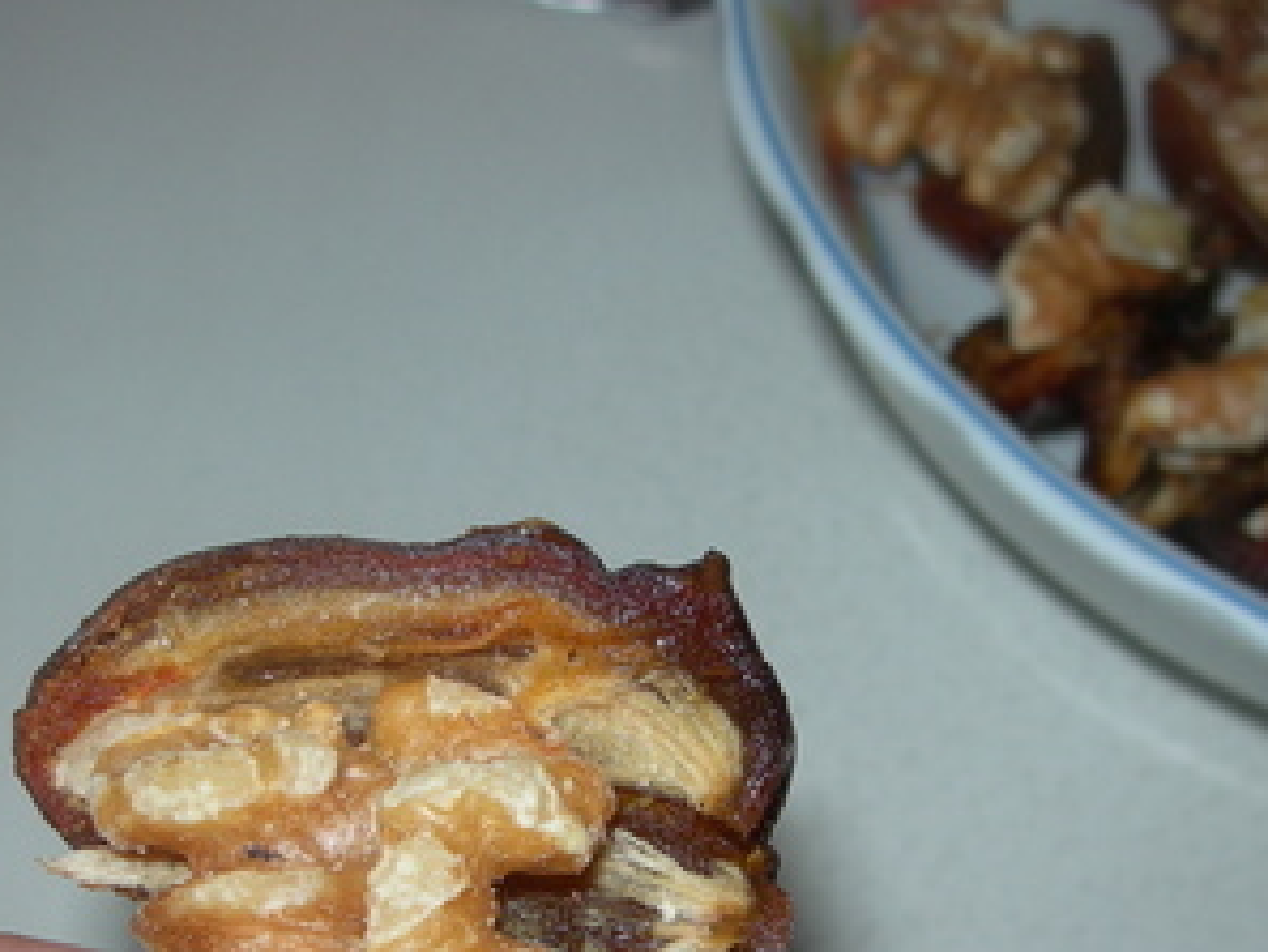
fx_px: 2345
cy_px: 728
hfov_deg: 30.3
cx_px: 636
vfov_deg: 22.7
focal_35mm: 64
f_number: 4.8
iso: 50
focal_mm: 7.8
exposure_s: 1/60.1
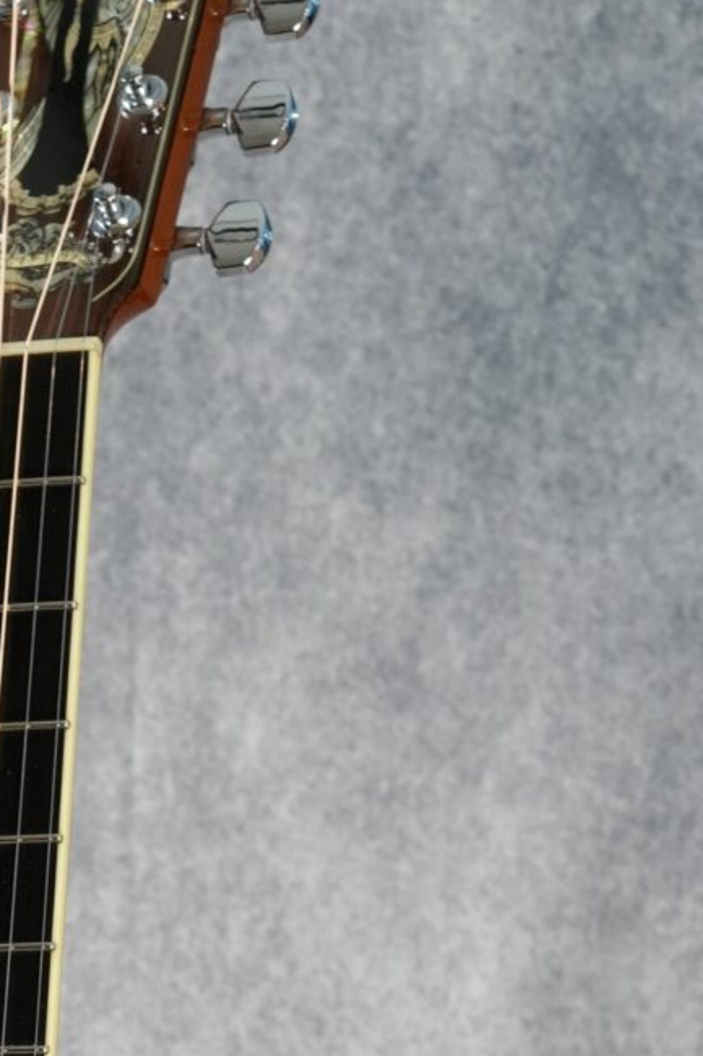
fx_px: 5773
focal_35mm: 197
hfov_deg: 6.9
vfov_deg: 9.9
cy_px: 1860
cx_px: -145
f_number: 6.3
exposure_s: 1/1.6
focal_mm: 50
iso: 320
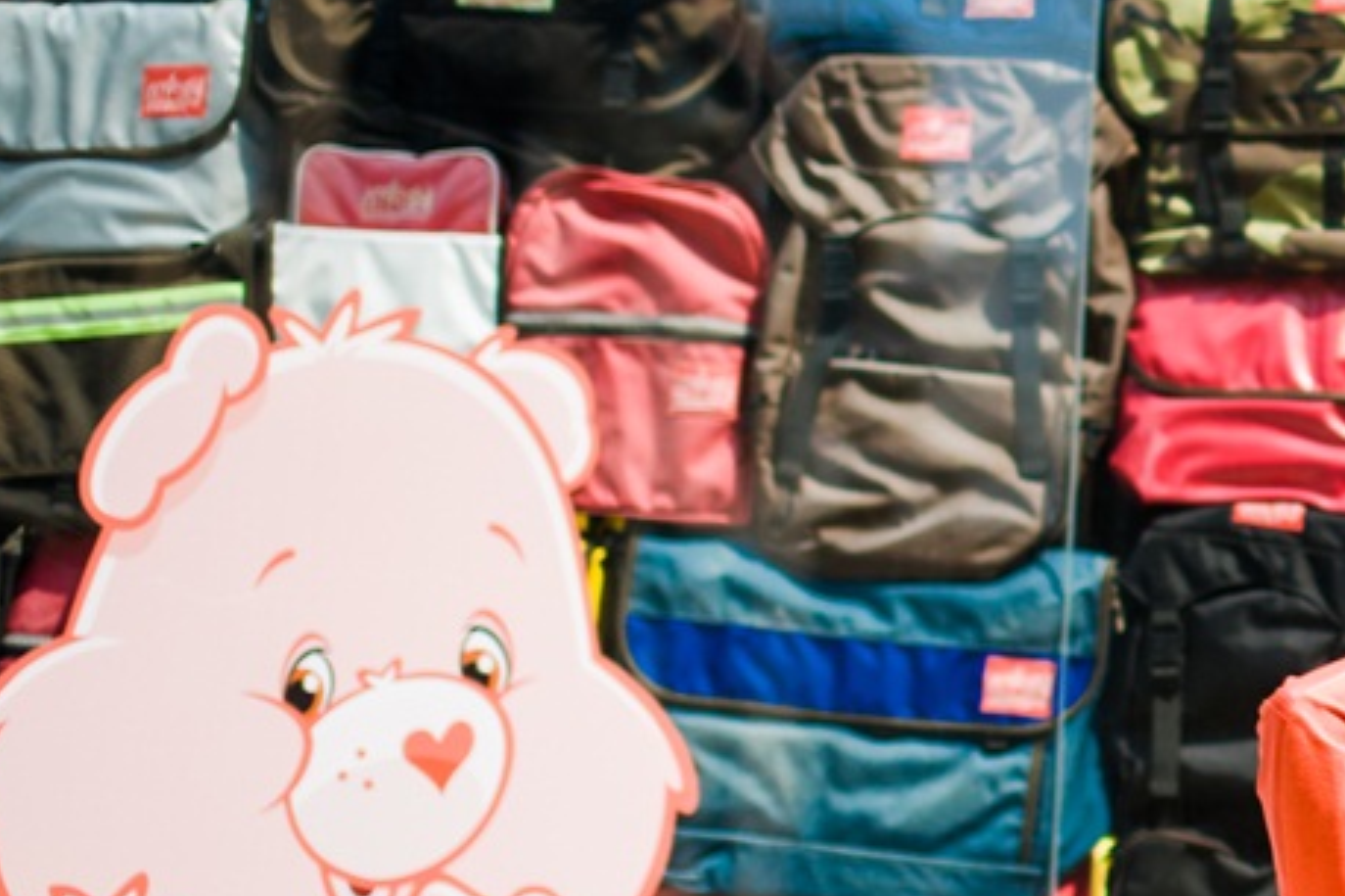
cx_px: 1627
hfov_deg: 15.1
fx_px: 4892
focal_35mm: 131
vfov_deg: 10.5
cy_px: 350
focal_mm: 50
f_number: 1.6
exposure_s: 1/3200
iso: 200
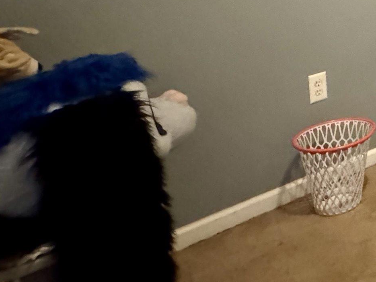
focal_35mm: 46
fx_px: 500
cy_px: -57
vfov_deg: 27.7
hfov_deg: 27.9
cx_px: 564
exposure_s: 1/40
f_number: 2.2
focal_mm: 2.22
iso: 1600
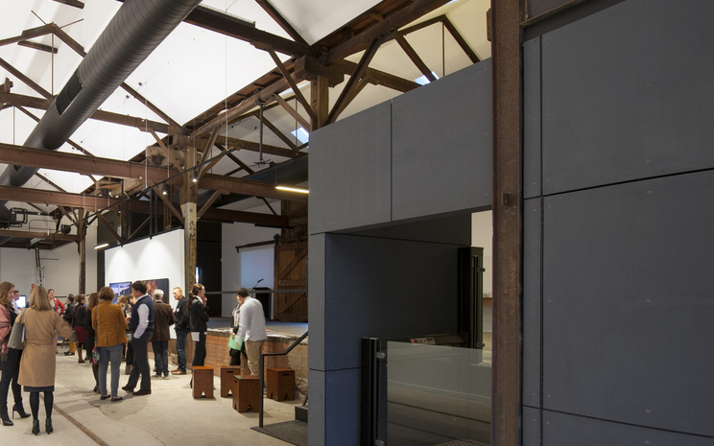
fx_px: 448
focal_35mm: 23
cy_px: 295
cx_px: 148
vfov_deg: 52.0
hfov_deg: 70.0
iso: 400
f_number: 8
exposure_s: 1/3
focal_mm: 14
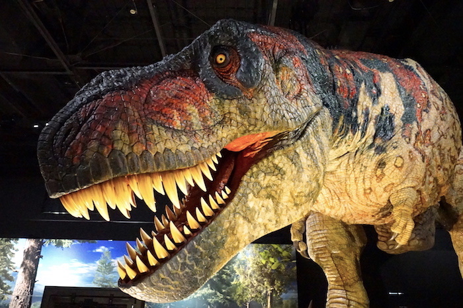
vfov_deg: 47.8
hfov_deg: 67.4
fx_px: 347
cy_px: 154
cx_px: 232
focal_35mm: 27
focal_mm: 18
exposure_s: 1/40
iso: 12800
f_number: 5
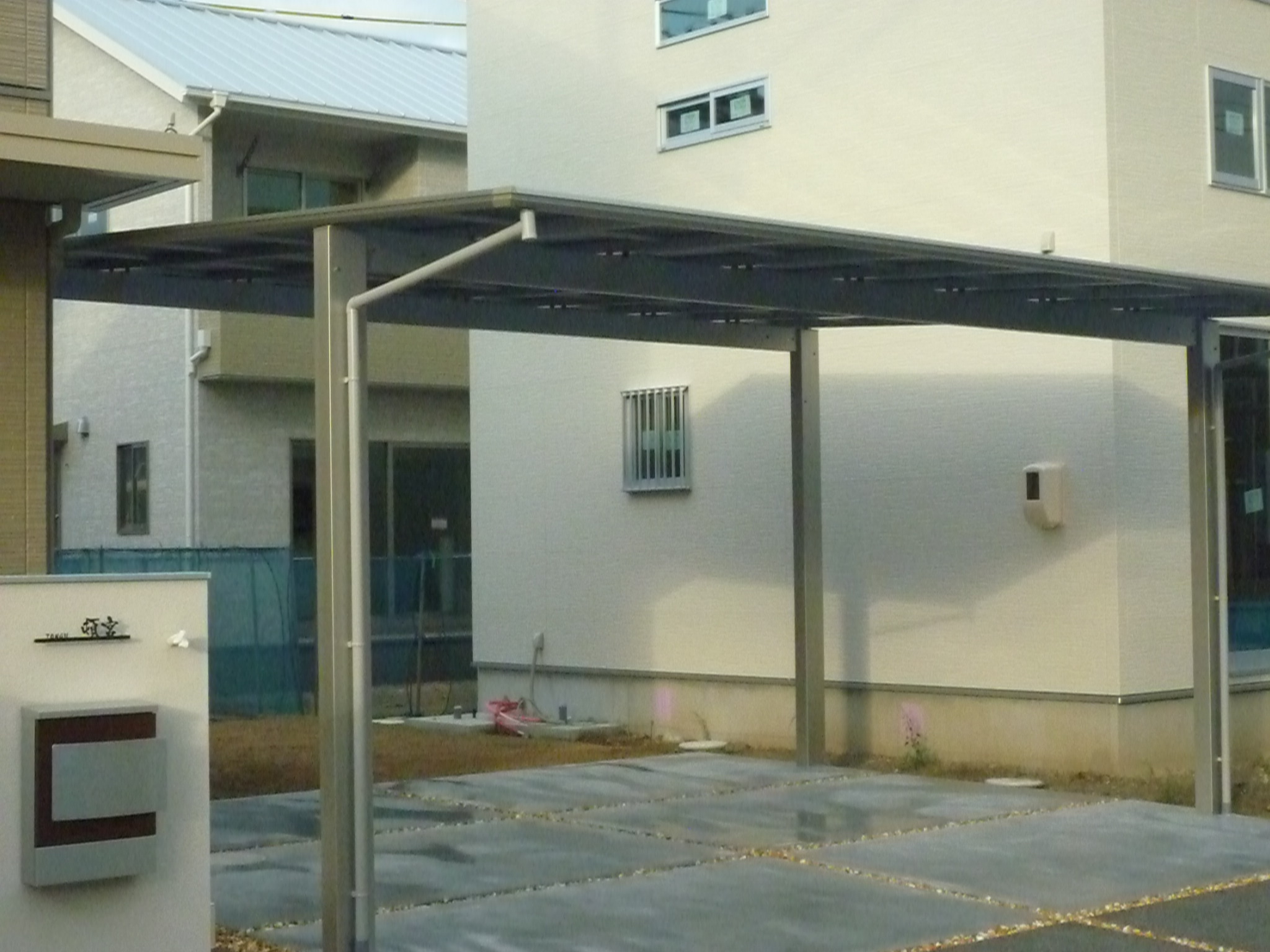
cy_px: 476
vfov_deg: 24.8
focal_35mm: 59
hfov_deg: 32.7
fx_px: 2165
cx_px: 635
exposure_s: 1/640
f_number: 7.1
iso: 1600
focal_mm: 10.4
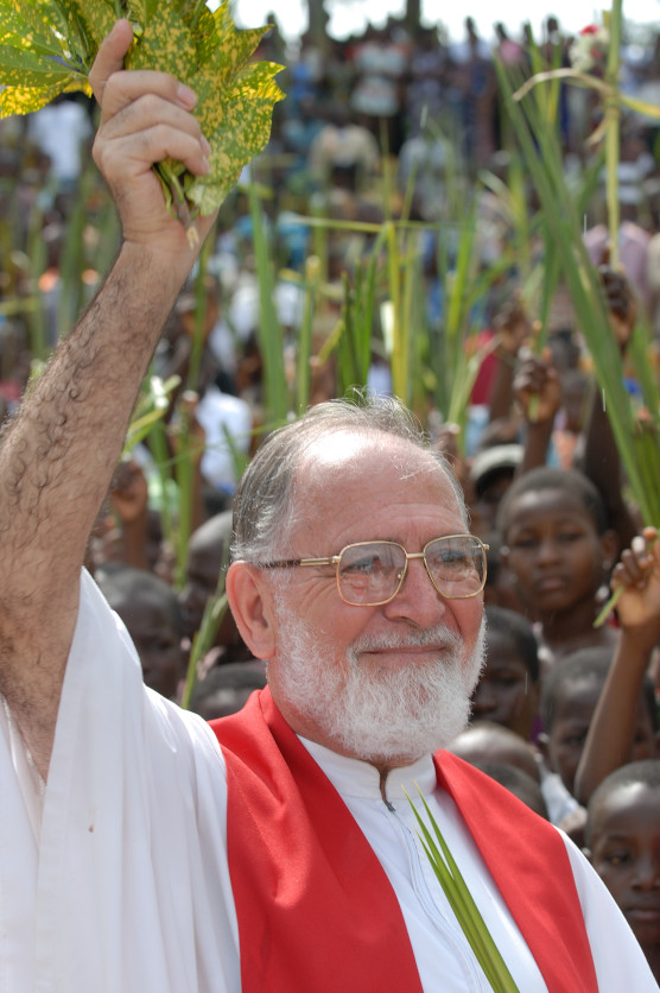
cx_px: 330
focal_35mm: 105
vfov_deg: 19.5
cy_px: 496
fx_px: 2892
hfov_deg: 13.0
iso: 100
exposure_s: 1/160
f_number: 6.3
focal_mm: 70
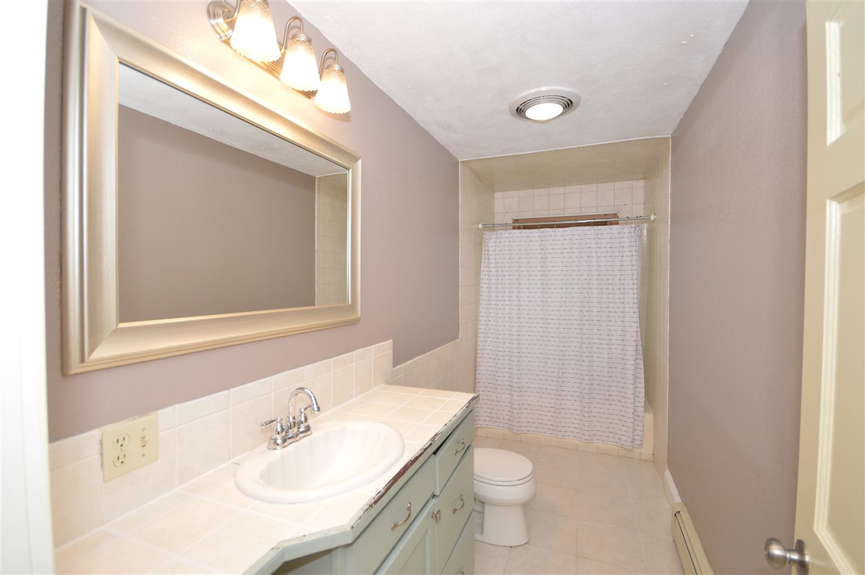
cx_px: 432
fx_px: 360
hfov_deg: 100.4
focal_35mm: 15
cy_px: 288
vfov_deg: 77.2
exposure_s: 1/60
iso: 400
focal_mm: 10
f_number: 4
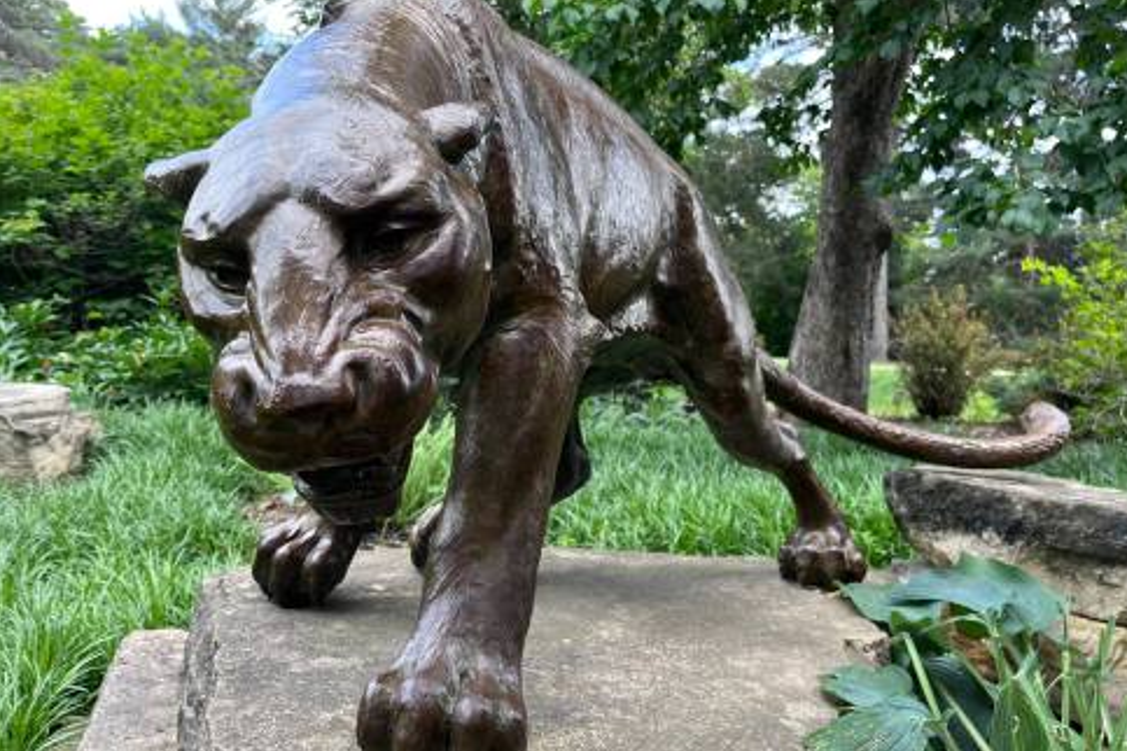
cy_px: 349
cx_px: 579
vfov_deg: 46.4
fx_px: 876
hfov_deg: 65.5
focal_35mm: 28
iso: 50
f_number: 1.6
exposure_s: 1/331
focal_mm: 5.1
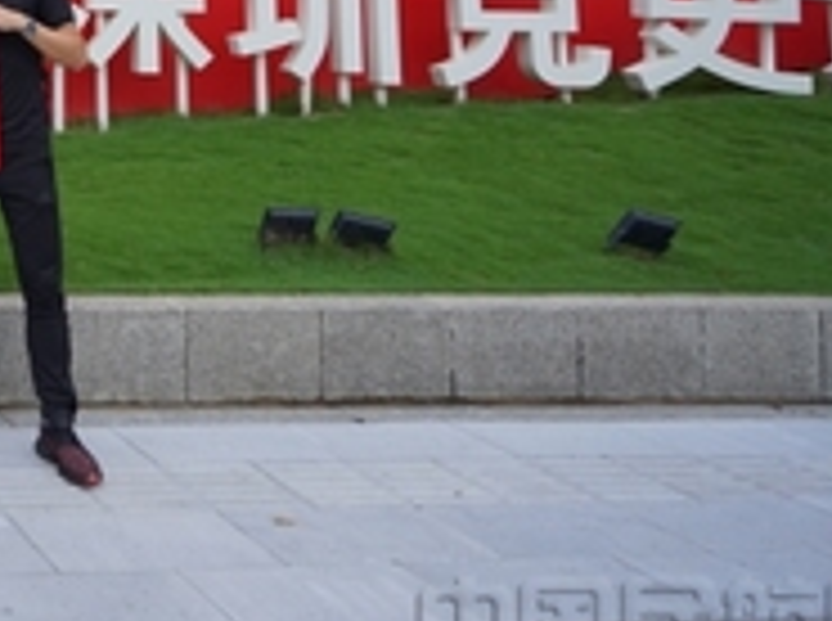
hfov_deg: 28.5
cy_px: -162
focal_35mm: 50
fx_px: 1199
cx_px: -342
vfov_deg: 25.4
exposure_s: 1/500
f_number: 4
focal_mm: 16
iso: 100
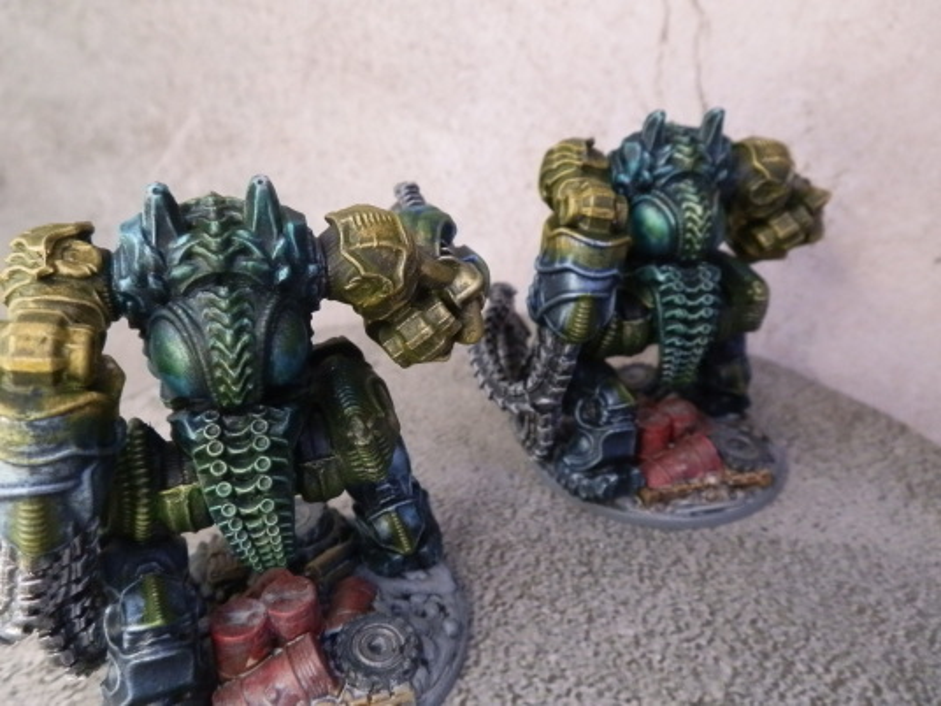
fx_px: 761
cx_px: 470
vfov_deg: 49.7
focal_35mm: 28
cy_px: 353
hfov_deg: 63.4
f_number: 3.1
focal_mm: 5
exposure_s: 1/125
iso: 400
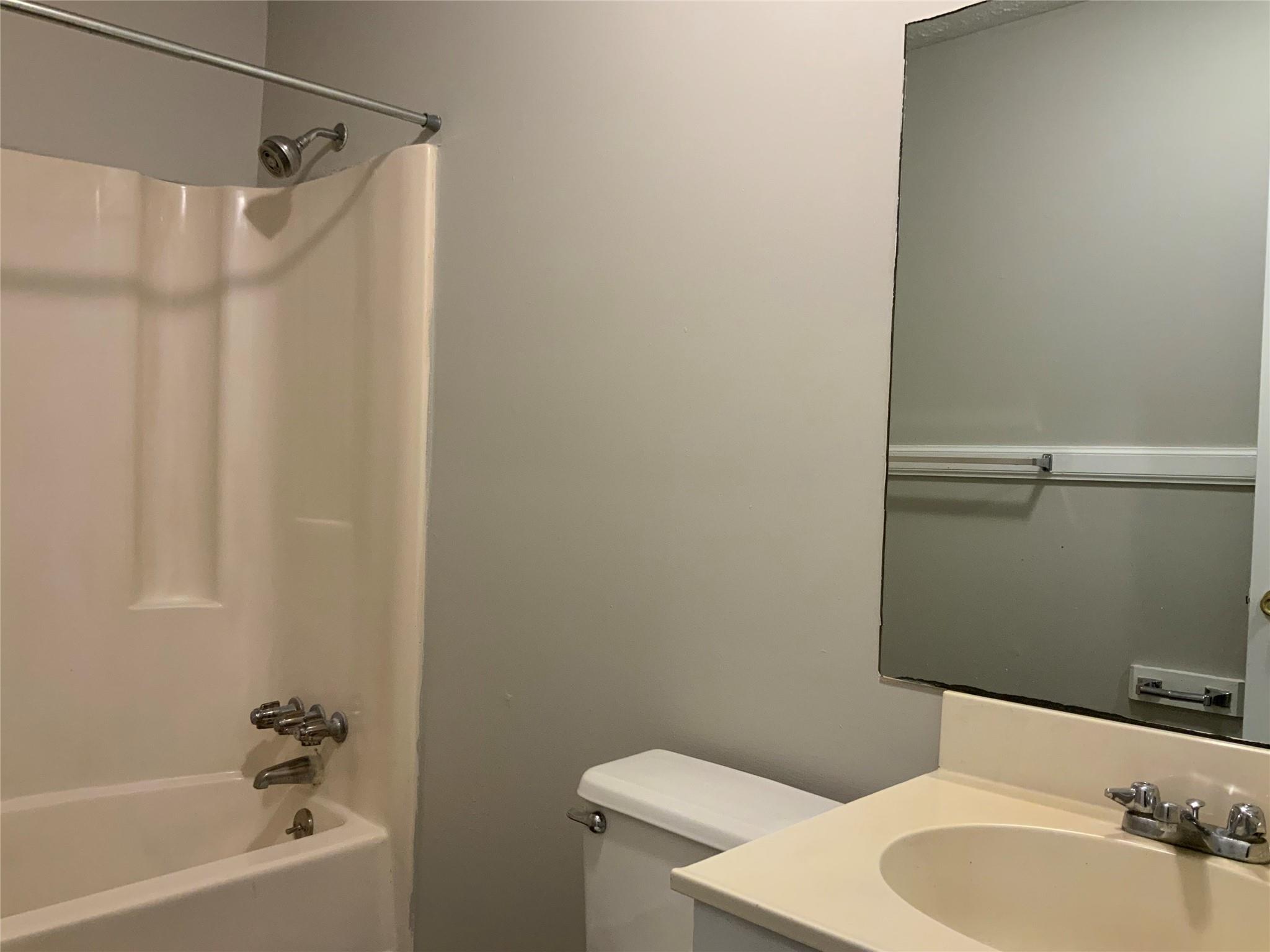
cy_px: 476
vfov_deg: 48.2
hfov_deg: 61.7
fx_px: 1064
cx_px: 635
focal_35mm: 29
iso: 125
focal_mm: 3
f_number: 1.8
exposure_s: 1/60
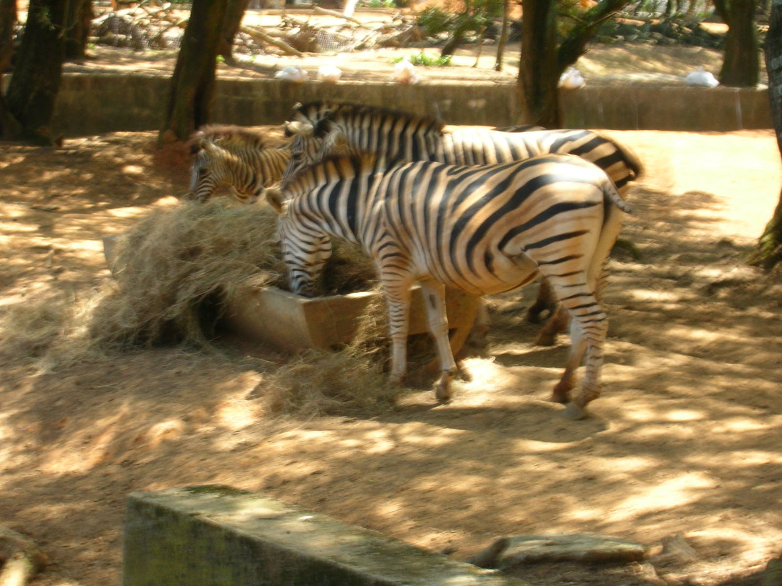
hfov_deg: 19.3
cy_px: 293
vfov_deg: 14.5
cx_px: 391
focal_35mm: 102
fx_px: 2304
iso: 50
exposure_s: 1/16.6
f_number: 8.2
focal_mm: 17.1
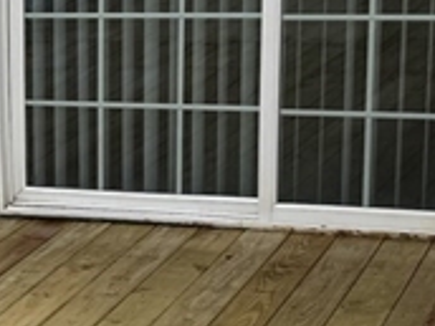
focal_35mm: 143
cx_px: -309
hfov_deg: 12.7
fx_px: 1797
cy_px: 270
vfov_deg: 10.3
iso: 80
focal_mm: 6.76
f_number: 1.78
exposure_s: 1/1215
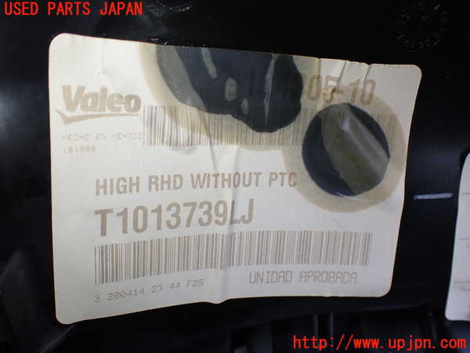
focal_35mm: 30
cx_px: 235
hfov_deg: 60.0
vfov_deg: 46.8
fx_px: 407
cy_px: 176
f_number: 2.3
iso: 160
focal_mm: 5.4
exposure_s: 1/125
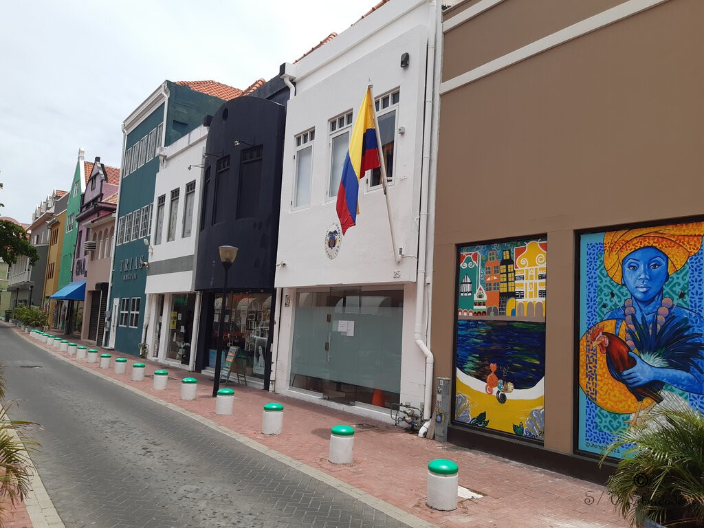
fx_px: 529
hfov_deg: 67.3
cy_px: 264
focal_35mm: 26
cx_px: 352
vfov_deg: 53.1
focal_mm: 3.92
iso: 40
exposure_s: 1/2342
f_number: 1.7
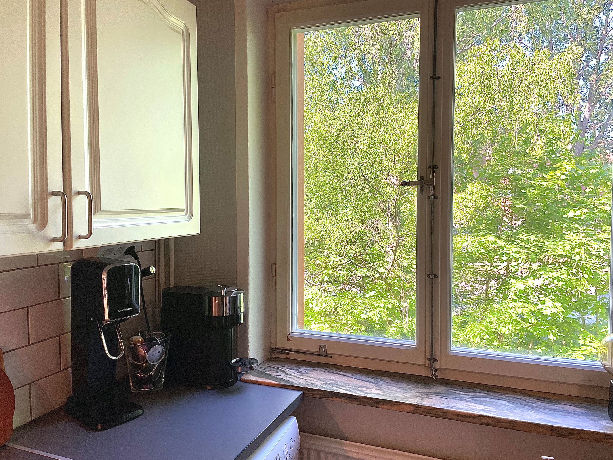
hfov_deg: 65.3
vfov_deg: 51.4
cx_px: 318
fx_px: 478
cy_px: 226
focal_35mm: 27
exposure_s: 1/142
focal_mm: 4.2
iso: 32
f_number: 1.6
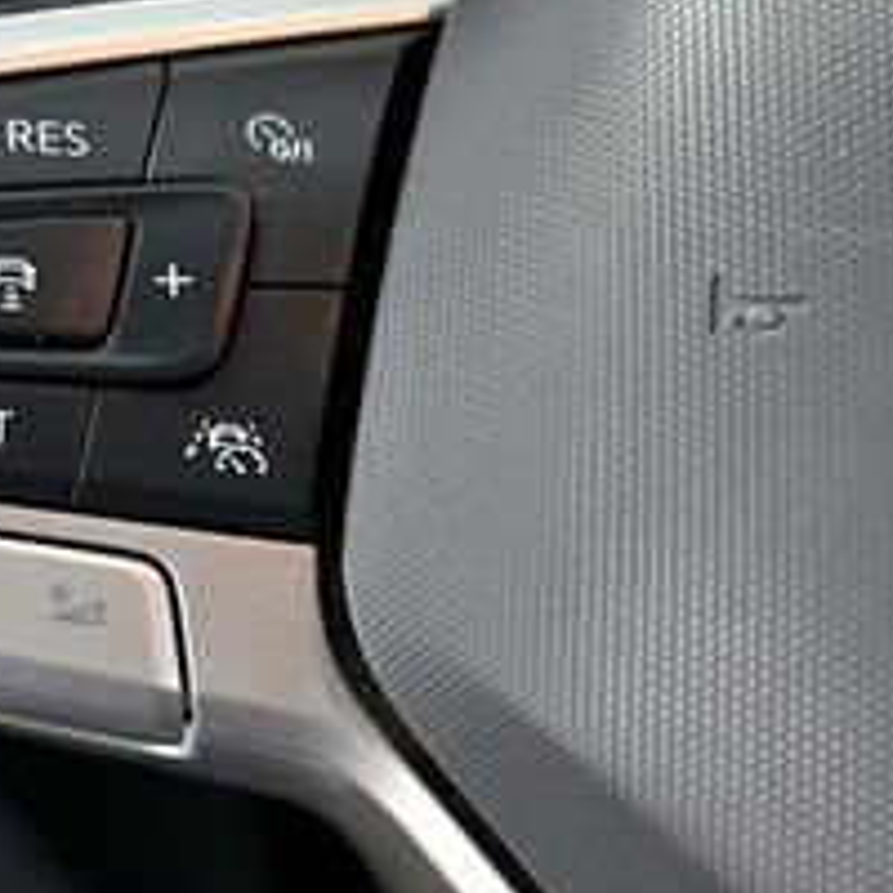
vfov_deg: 10.3
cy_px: 324
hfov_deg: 10.3
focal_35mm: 169
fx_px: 4932
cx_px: 0
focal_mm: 62
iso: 2000
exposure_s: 1/100
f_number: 5
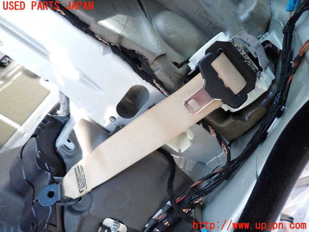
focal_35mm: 25
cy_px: 116
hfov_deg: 69.4
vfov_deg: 54.9
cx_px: 154
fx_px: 223
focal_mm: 4.5
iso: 200
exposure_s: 1/50
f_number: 2
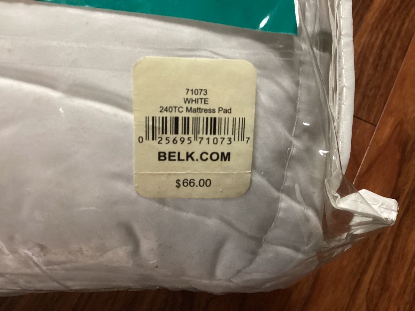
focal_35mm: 31
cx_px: 208
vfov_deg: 45.4
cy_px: 156
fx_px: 372
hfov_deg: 58.3
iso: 400
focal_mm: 3.3
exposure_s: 1/30
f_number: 2.4
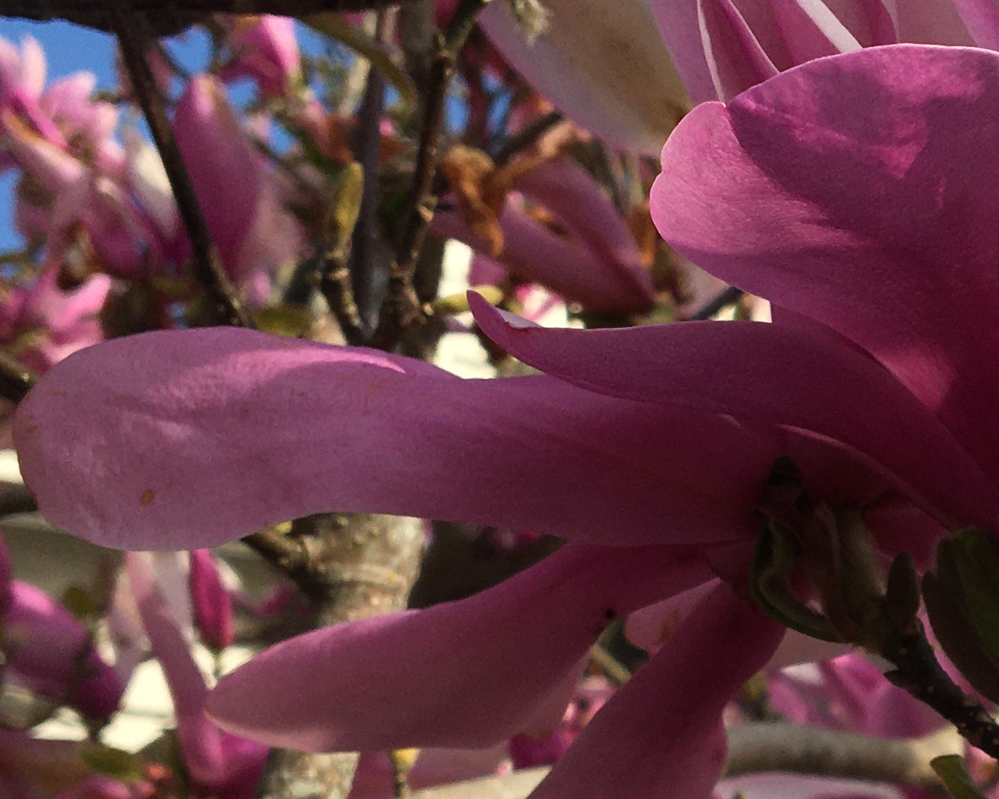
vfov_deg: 19.0
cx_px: 877
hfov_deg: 23.3
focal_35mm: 80
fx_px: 2365
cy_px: 639
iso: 25
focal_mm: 4.15
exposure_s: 1/1923
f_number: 2.2
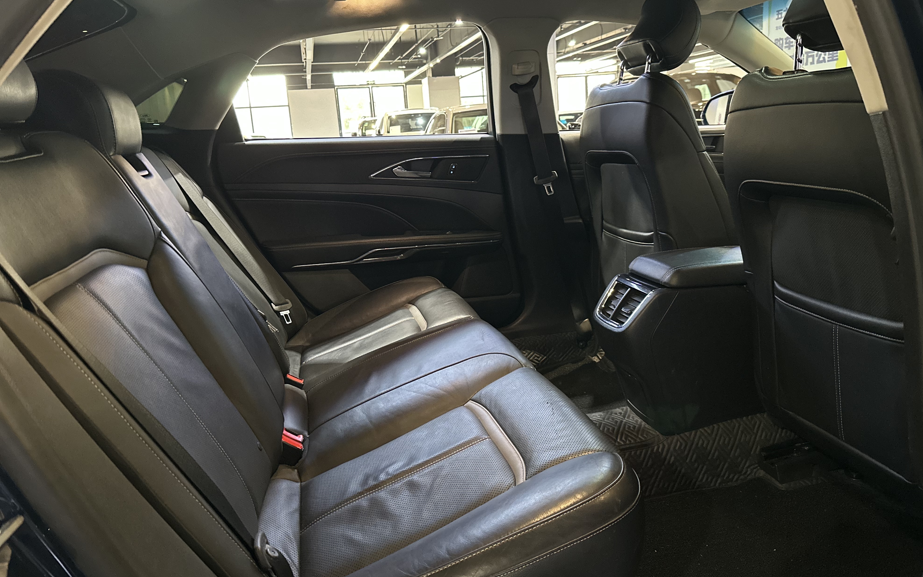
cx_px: 471
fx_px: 654
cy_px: 249
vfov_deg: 47.5
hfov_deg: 70.4
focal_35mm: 26
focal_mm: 6.86
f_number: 1.78
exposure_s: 1/39
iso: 1000
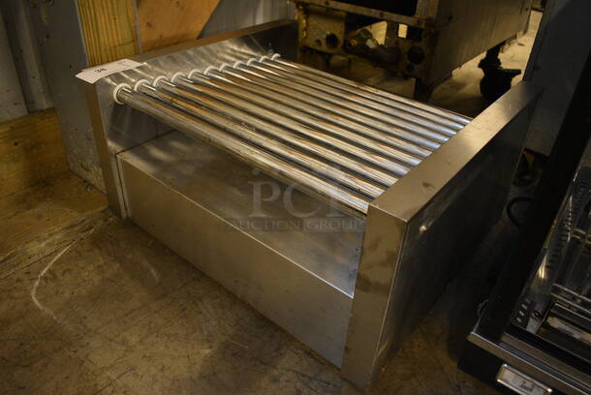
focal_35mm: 27
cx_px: 296
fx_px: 444
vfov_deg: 48.0
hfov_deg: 67.3
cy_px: 198
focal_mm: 18
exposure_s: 1/30
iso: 2500
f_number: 3.5
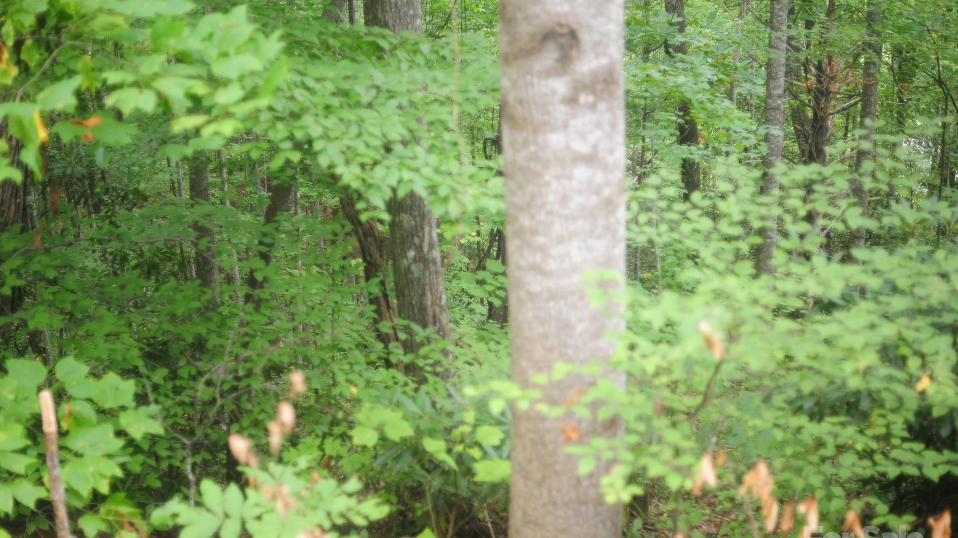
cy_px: 295
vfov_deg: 5.8
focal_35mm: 210
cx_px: 478
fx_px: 5334
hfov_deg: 10.3
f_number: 4.5
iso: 200
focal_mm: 200
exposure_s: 1/60
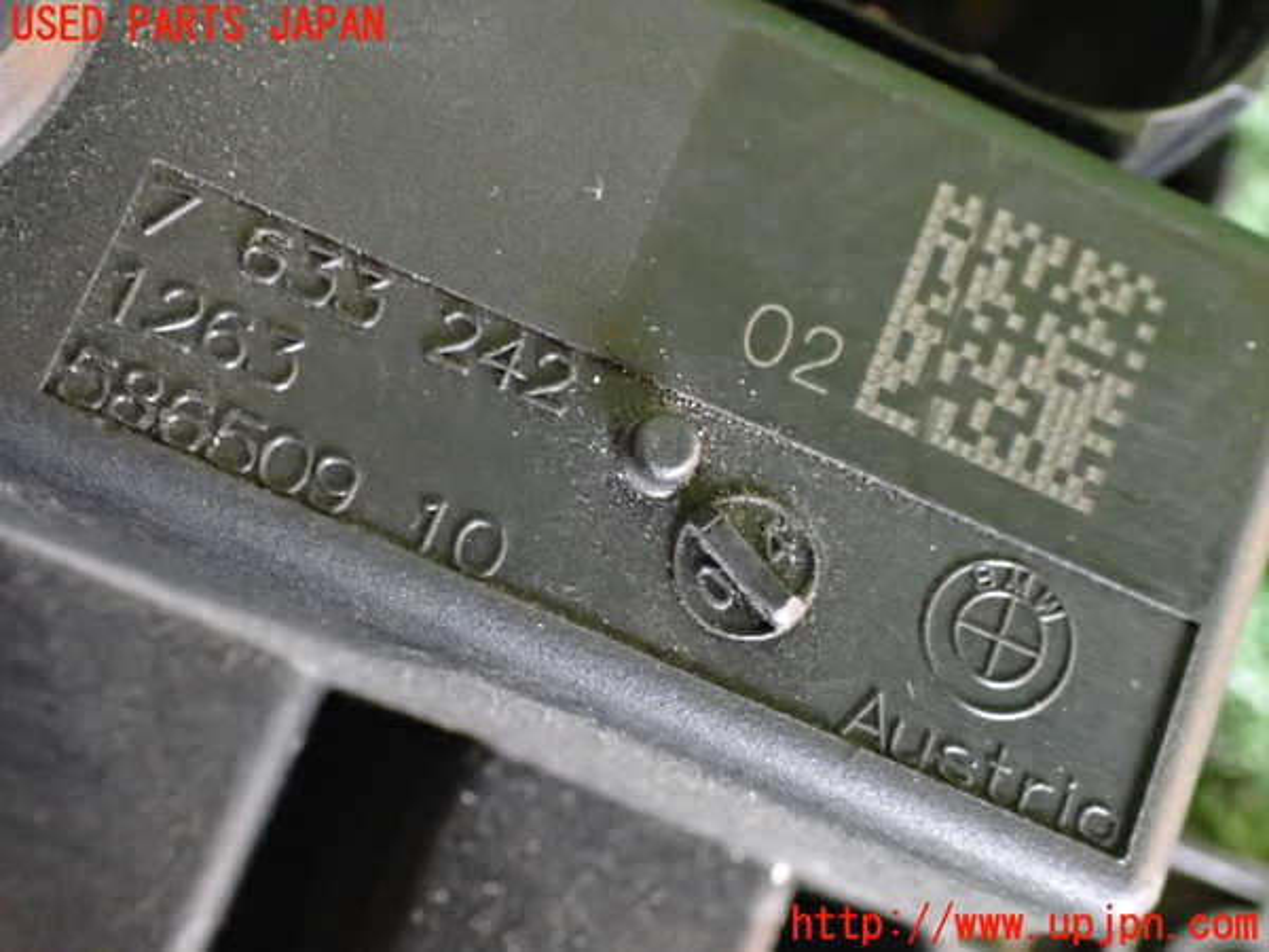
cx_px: 634
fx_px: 1980
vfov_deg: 27.0
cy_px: 476
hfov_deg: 35.5
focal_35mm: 54
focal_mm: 9.65
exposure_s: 1/50
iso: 3200
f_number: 3.3
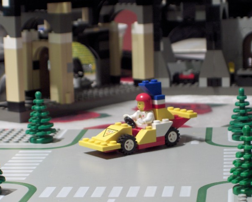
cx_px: 127
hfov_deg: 15.6
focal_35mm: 123
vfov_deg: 12.5
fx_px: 917
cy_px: 100
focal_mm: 24
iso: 100
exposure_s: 1/1.06
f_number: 4.9
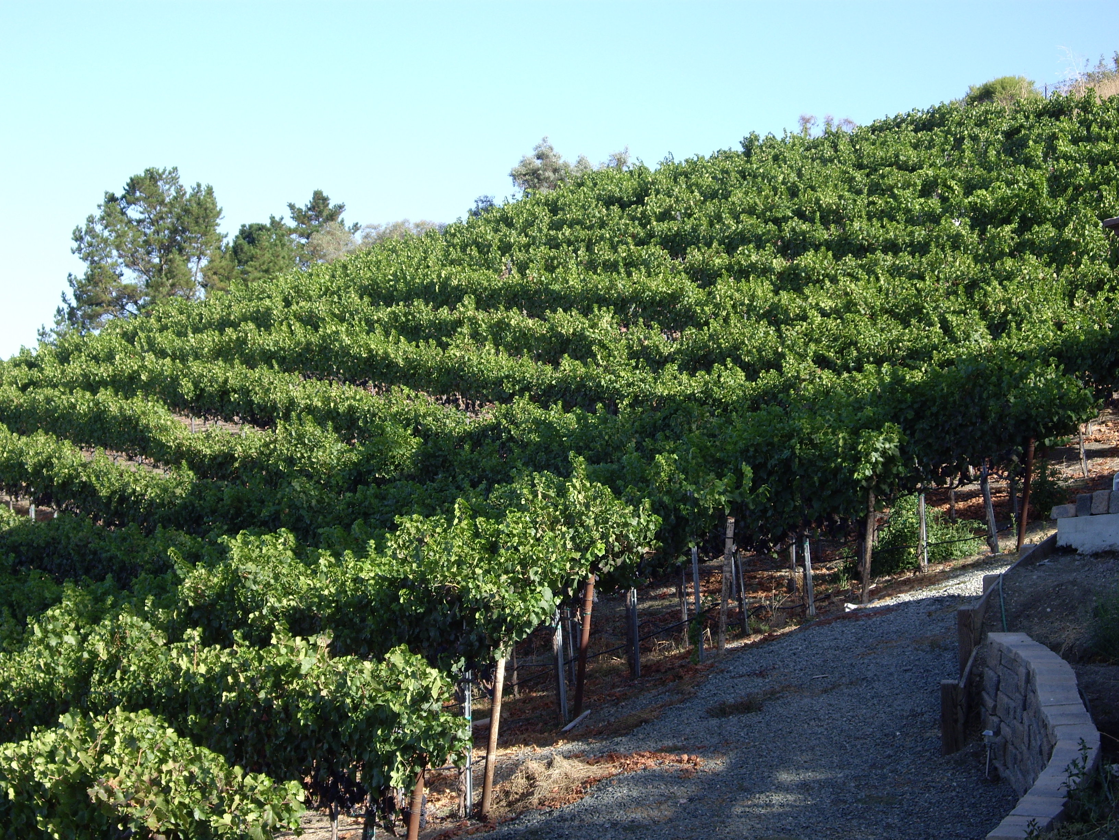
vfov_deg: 16.1
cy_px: 420
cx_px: 560
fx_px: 2974
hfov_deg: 21.3
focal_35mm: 92
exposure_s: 1/250
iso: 100
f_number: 4.8
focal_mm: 19.4
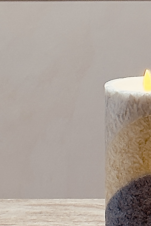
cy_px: -58
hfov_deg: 5.6
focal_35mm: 242
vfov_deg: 8.4
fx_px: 1522
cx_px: 205
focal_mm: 6.76
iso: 100
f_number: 1.78
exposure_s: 1/100
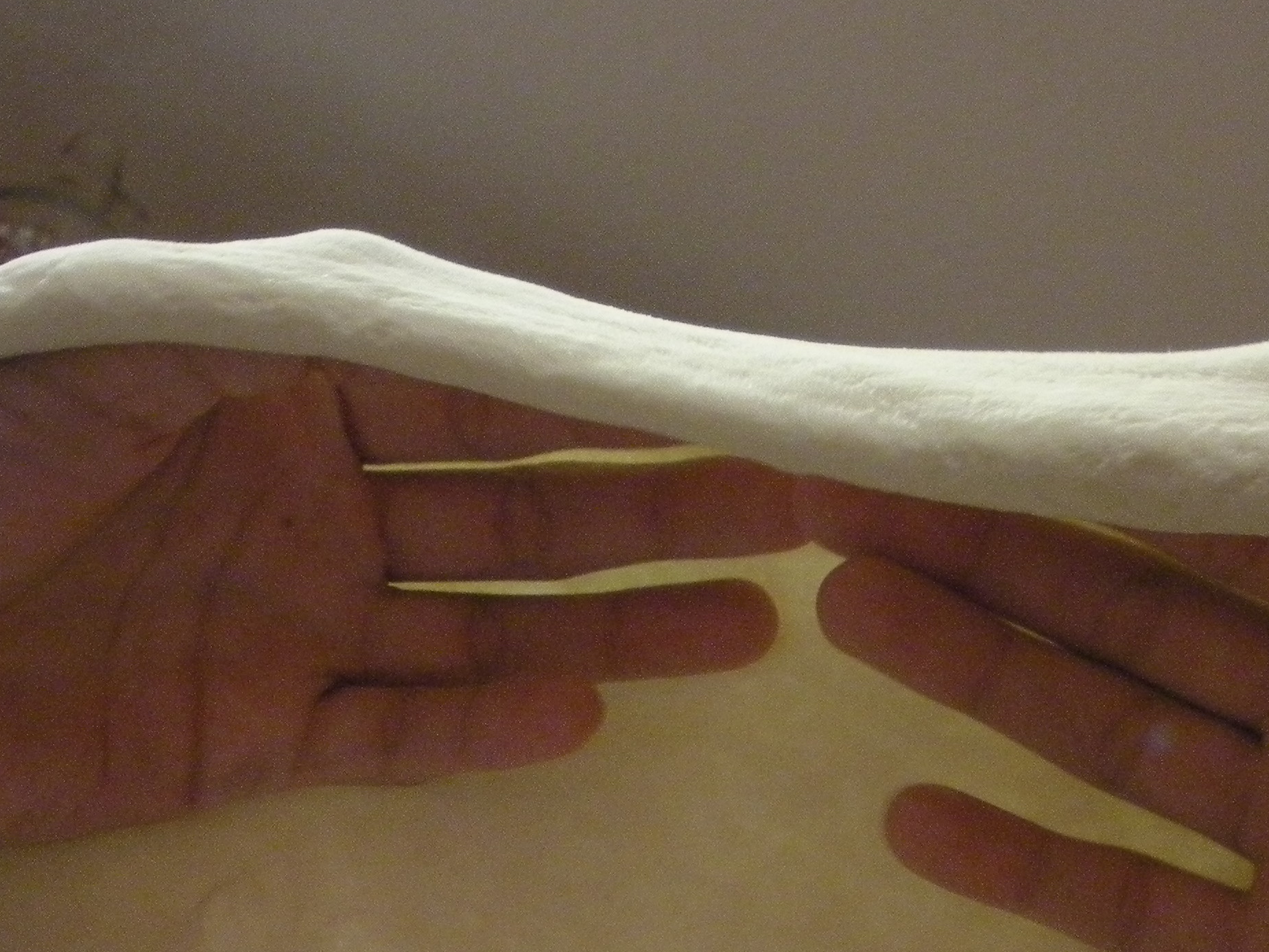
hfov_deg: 28.1
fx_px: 2530
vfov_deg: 21.0
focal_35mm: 69
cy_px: 774
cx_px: 774
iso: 400
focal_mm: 6.3
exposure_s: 1/10.2
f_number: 3.5
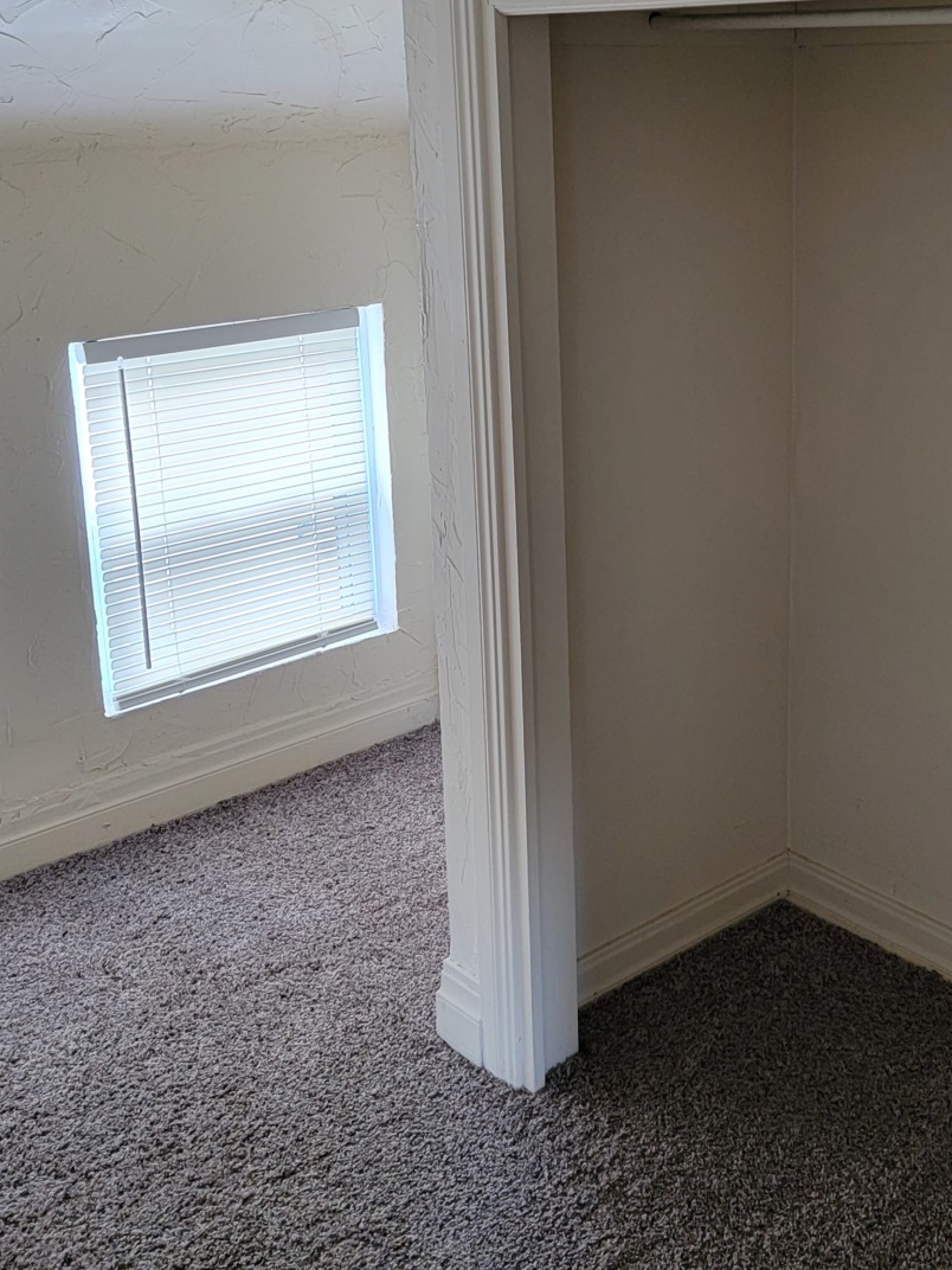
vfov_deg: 43.2
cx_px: 744
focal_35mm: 43
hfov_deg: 32.8
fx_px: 1577
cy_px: 419
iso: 250
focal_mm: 6.7
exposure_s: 1/39
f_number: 1.8
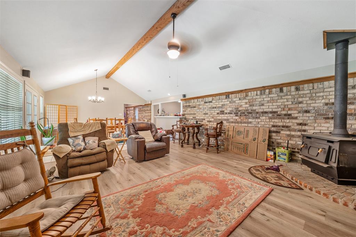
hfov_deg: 108.3
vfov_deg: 85.4
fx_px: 129
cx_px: 178
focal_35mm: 13
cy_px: 118
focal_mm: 13
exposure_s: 1/3
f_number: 8
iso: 800
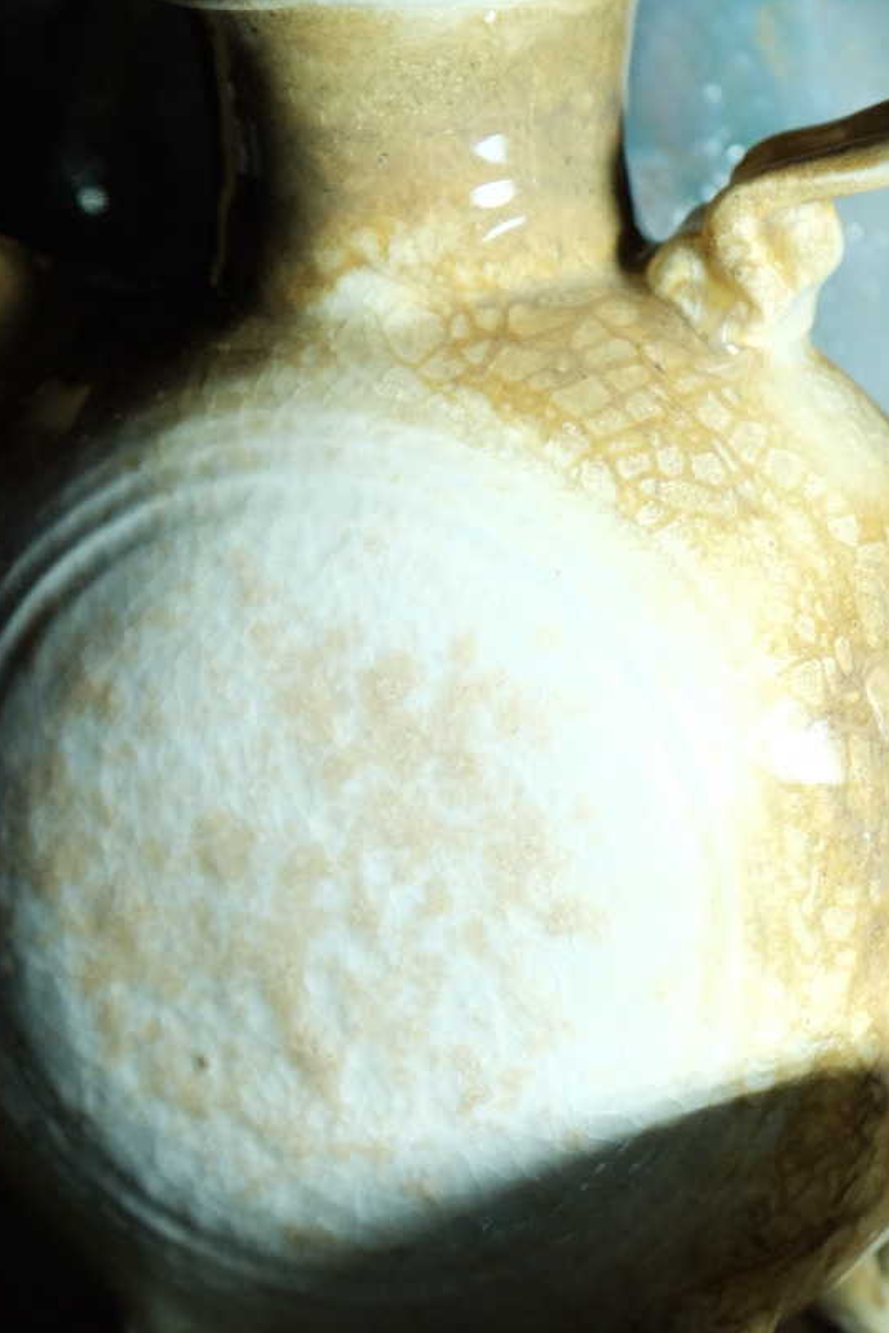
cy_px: 395
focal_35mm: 265
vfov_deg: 7.8
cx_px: 430
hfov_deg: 5.2
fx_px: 9815
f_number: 4
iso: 1250
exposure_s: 1/1000
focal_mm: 80
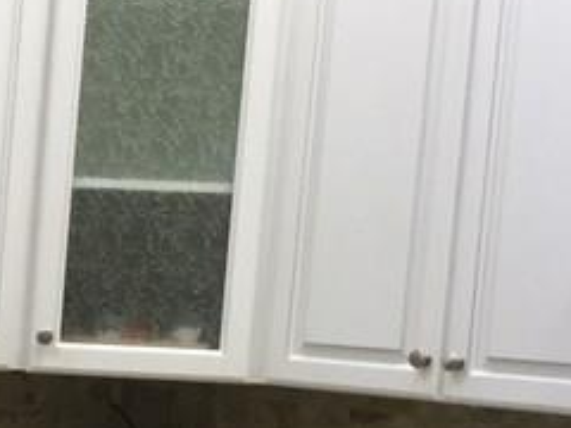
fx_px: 2177
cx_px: -450
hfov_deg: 13.4
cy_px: 499
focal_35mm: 132
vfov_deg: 11.0
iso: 64
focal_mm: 3.3
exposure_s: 1/30
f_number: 2.4
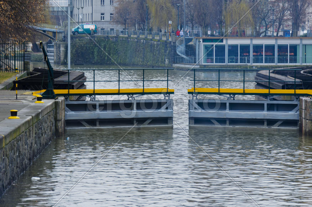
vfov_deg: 7.5
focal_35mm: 183
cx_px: 156
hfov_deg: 11.3
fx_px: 1583
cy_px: 104
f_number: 5.6
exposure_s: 1/30
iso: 100
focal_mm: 122
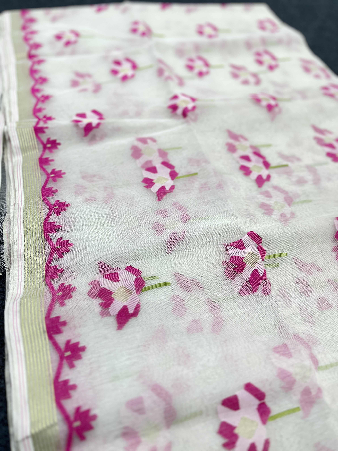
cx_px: 169
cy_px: 226
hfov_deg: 53.1
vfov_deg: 67.3
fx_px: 338
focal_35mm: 26
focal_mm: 5.1
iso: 64
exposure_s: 1/122
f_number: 1.6
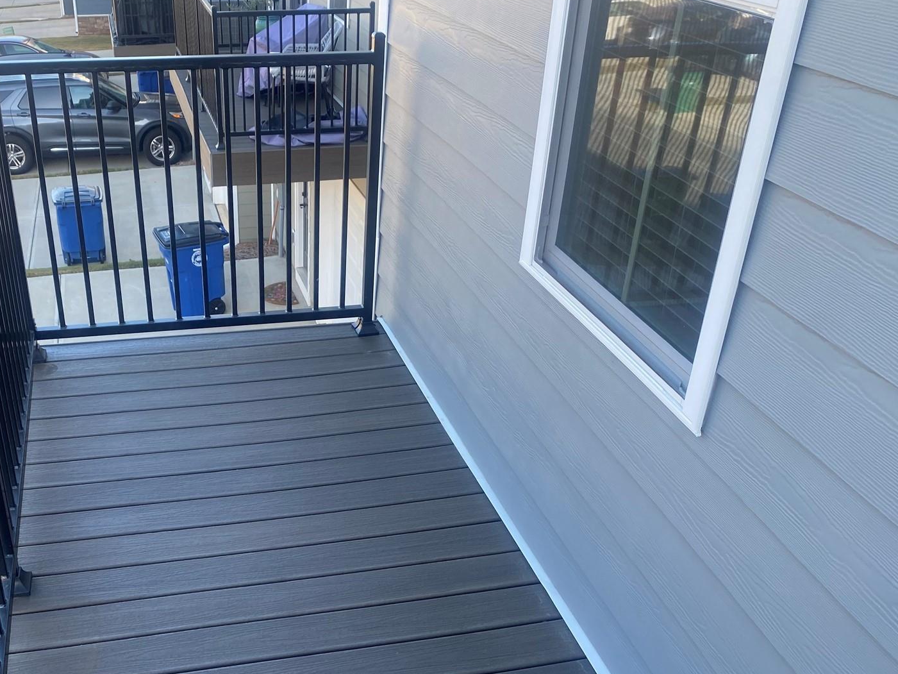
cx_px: 324
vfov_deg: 37.3
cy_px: 452
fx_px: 986
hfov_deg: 48.4
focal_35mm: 38
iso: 32
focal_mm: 4.25
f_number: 1.8
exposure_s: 1/184
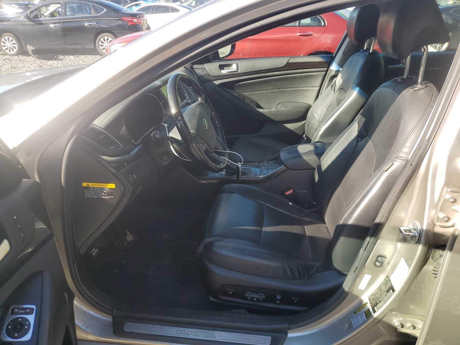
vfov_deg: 53.1
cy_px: 172
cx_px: 230
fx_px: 346
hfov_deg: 67.3
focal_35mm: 26
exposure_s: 1/556
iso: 50
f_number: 1.5
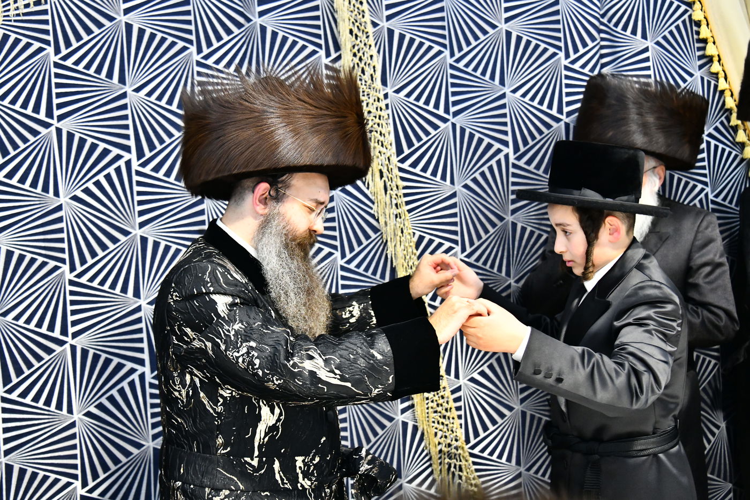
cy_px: 250
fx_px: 1354
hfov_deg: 31.0
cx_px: 375
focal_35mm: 65
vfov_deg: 20.9
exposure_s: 1/125
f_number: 5.6
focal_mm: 65
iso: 3200
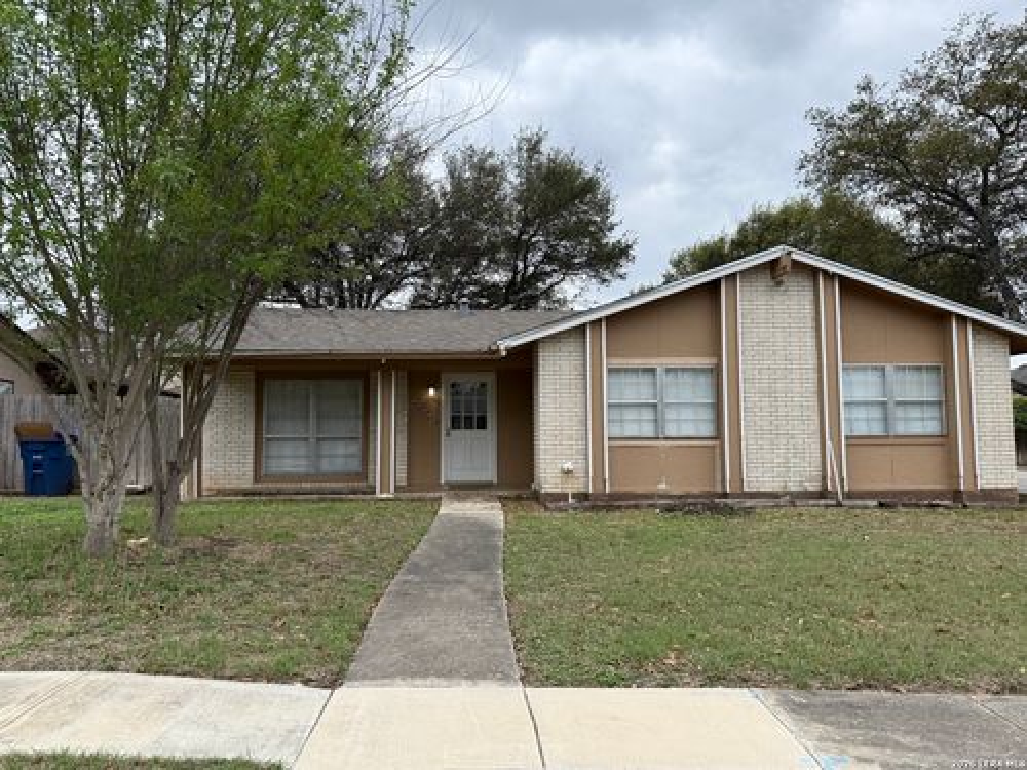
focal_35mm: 24
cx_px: 514
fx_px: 712
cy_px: 385
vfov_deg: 56.8
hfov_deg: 71.6
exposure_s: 1/1192
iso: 80
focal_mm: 6.76
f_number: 1.78
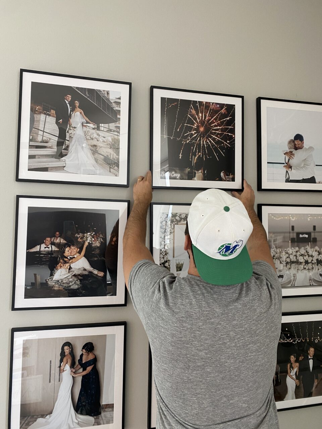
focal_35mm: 26
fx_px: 322
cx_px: 161
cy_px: 214
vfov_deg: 67.3
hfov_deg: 53.1
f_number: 1.8
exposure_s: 1/60
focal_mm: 4.25
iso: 100
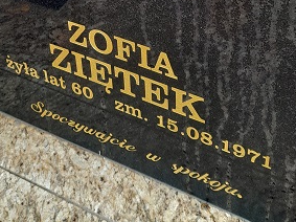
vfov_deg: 20.9
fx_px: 521
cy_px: -95
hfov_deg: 31.7
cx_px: 149
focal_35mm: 61
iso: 64
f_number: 1.8
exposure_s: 1/50
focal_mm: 4
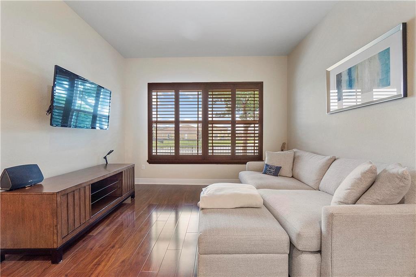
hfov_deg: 100.4
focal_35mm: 15
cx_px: 208
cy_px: 138
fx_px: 173
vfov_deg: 77.3
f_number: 9
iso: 250
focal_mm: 10
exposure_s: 1/5
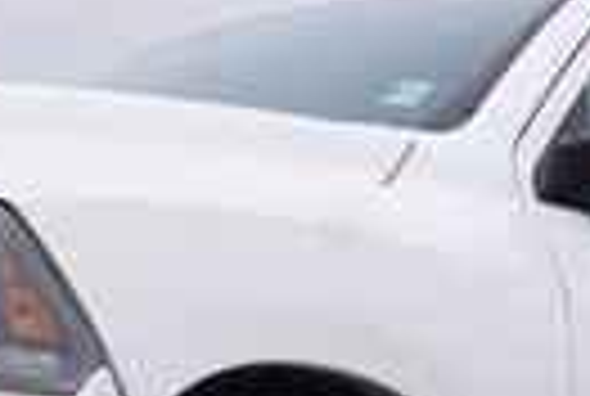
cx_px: 221
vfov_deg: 7.2
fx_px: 3121
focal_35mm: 190
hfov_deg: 10.8
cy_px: 495
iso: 100
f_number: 10
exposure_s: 1/125
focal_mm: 26
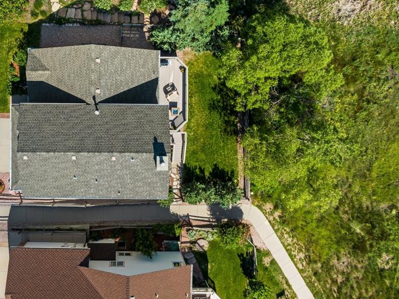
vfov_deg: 41.5
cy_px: 119
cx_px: 130
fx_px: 392
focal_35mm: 34
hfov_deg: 52.8
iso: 100
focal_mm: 12.29
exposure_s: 1/80
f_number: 10
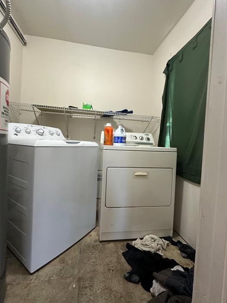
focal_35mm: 16
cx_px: 113
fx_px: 140
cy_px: 146
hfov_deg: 78.1
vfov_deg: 94.5
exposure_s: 1/60
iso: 250
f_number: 2.2
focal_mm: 2.22
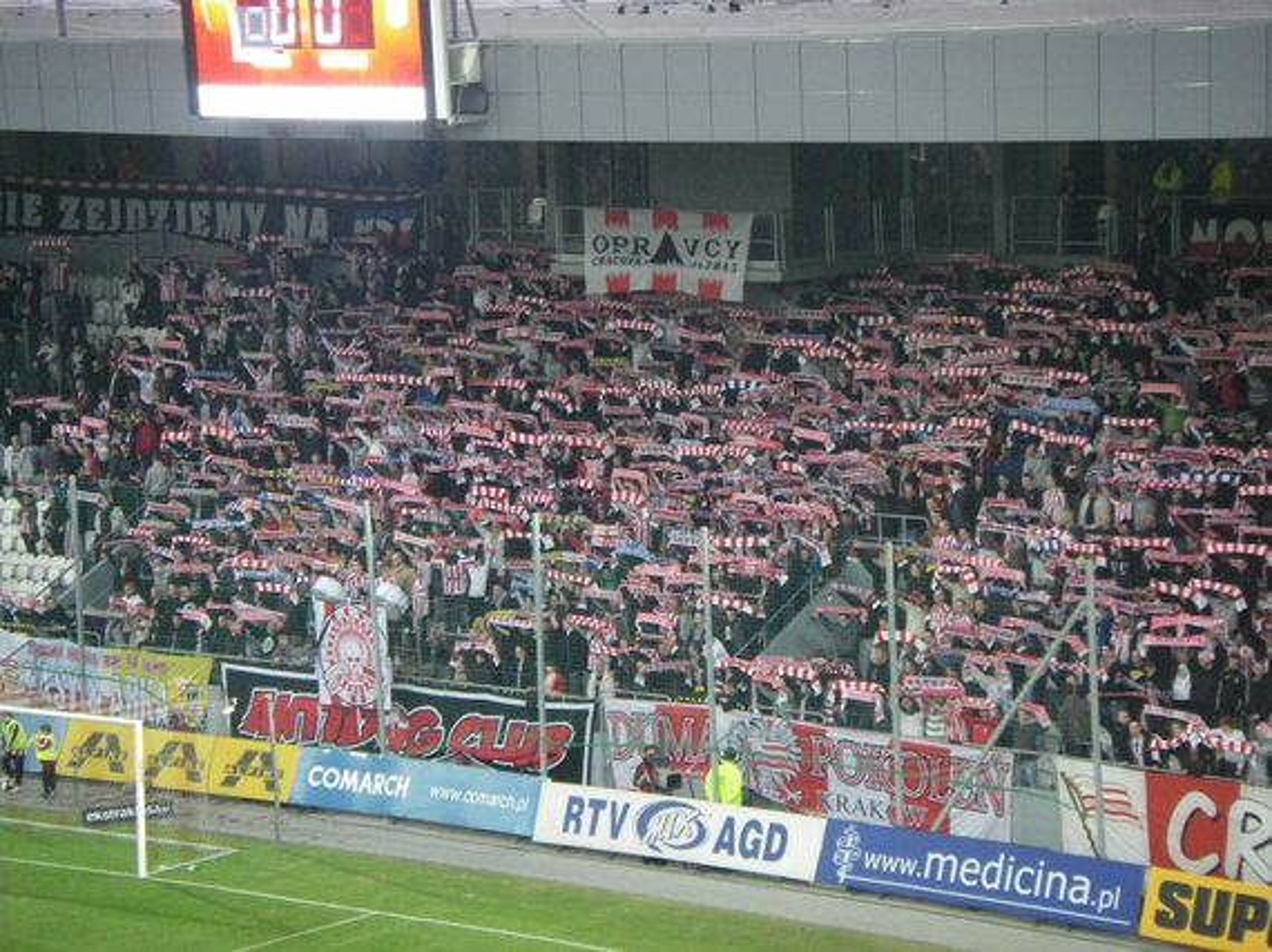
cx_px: 636
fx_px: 4702
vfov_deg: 11.6
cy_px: 476
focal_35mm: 128
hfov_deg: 15.4
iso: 640
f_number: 4.2
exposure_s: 1/100
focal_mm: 21.1
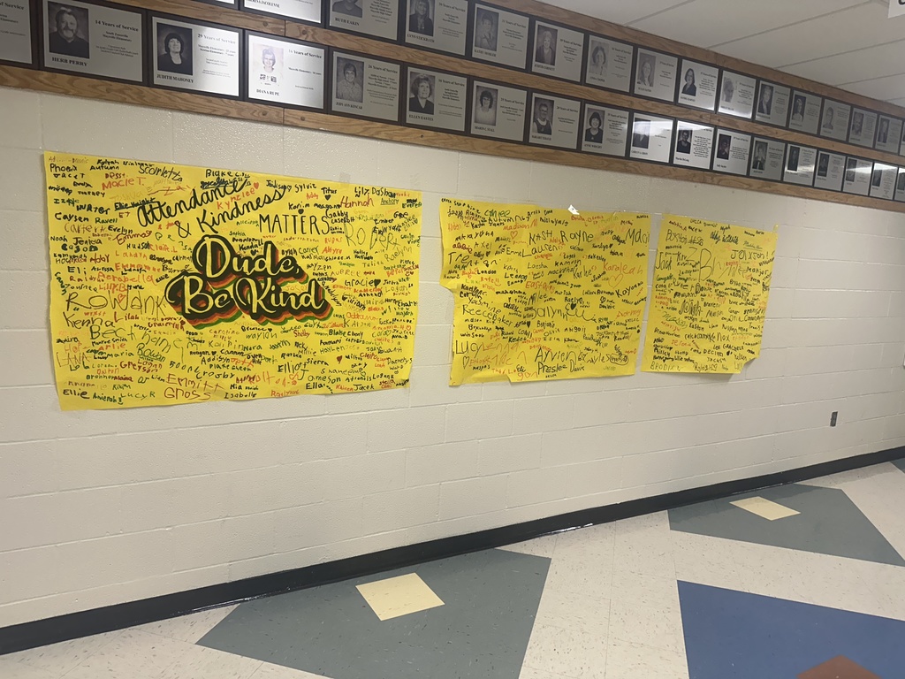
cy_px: 340
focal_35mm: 24
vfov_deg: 56.8
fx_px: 627
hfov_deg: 71.6
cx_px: 452
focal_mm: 6.86
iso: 160
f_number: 1.78
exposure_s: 1/120
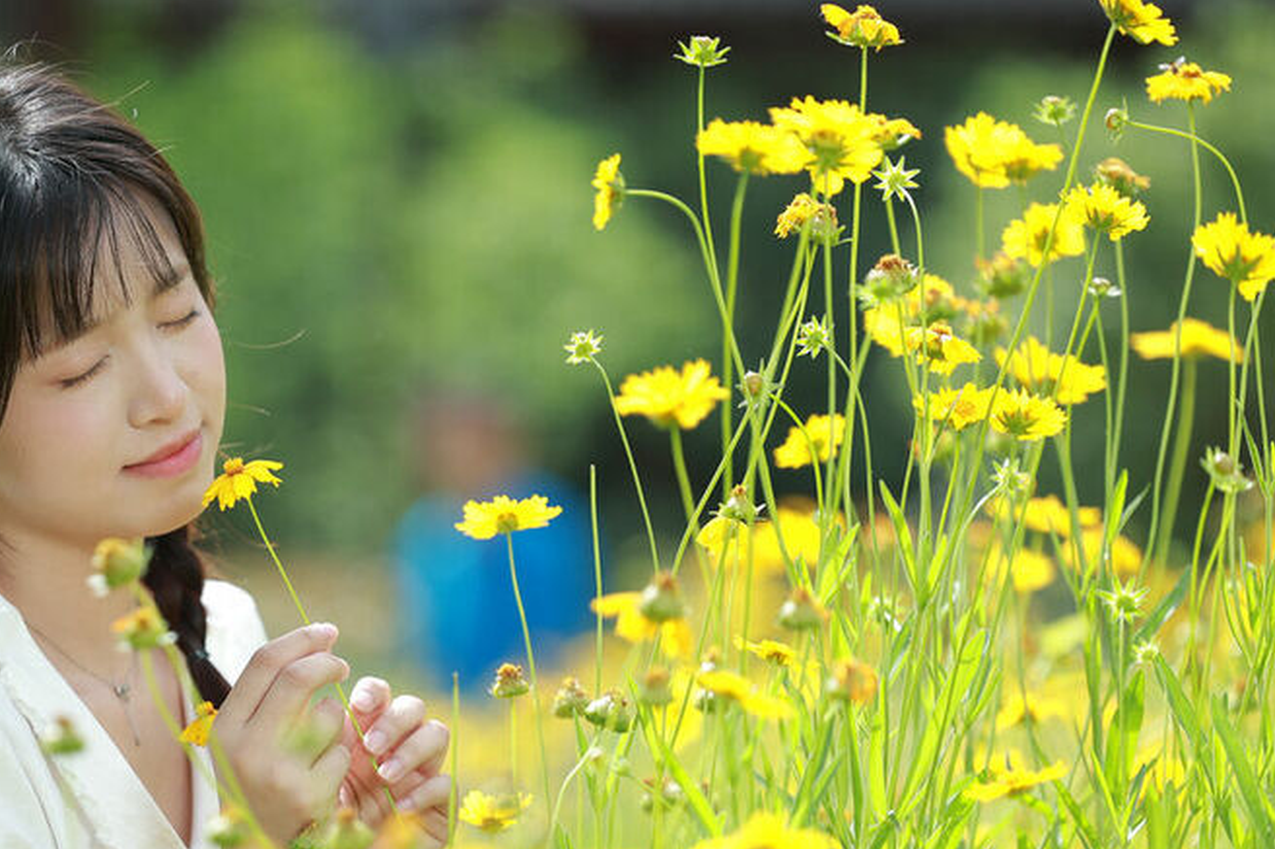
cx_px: 258
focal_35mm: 269
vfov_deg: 5.1
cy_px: 587
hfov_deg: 7.6
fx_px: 9524
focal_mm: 168
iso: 100
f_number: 2.8
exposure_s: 1/500
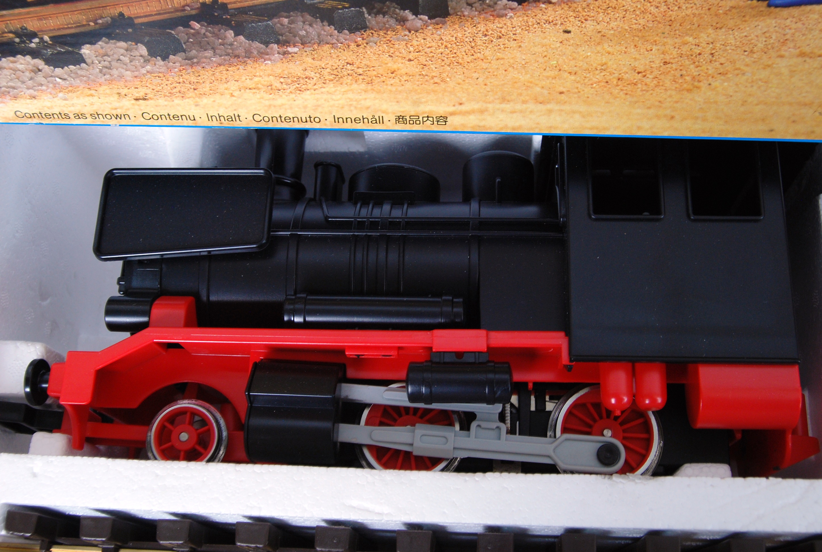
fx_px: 961
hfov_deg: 46.3
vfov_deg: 32.0
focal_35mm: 42
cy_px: 276
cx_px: 411
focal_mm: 28
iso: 400
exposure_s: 1/40
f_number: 9
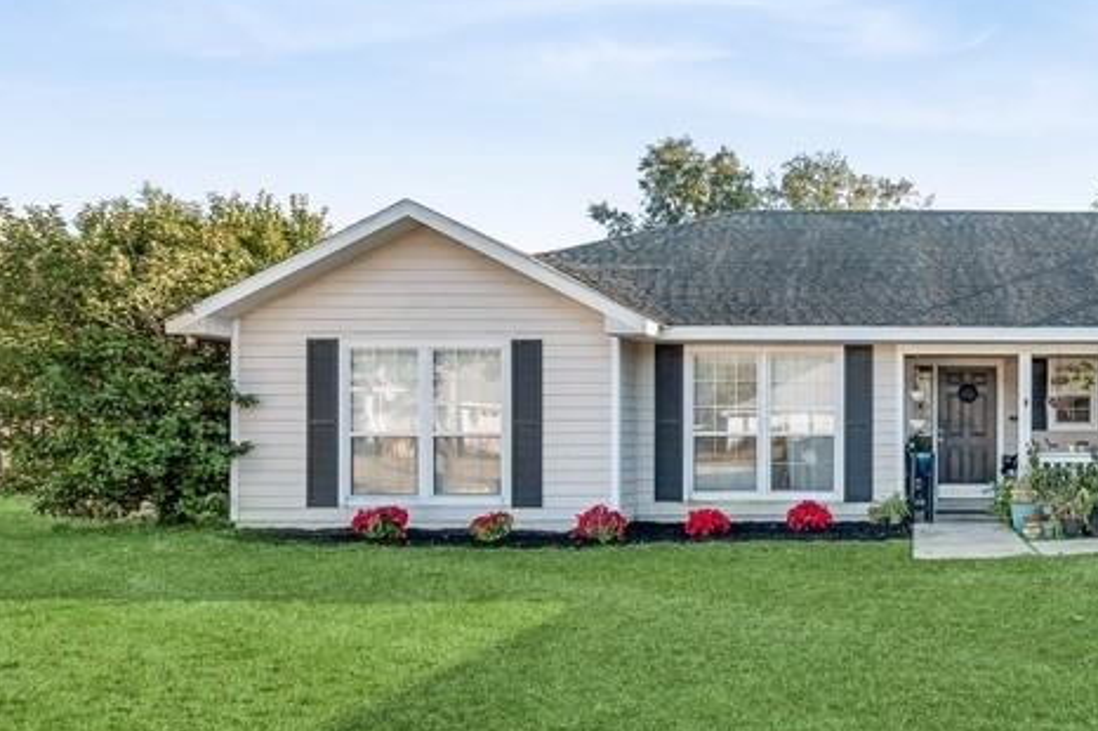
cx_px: 924
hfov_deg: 57.4
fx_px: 884
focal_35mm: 29
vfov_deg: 44.7
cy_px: 429
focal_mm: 10
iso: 200
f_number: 8
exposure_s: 1/160
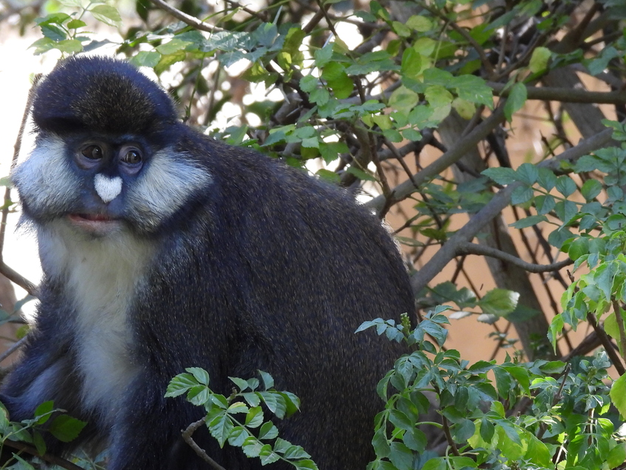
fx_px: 9603
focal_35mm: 531
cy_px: 264
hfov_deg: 3.7
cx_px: 207
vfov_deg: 2.8
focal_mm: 62.5
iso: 400
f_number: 5
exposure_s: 1/100
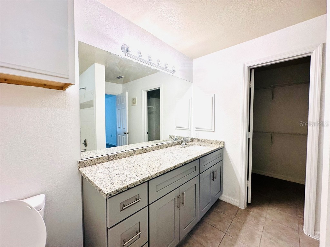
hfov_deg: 102.1
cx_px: 165
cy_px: 124
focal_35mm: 14
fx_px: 133
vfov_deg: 85.7
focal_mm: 2.22
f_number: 2.2
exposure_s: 1/120
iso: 125
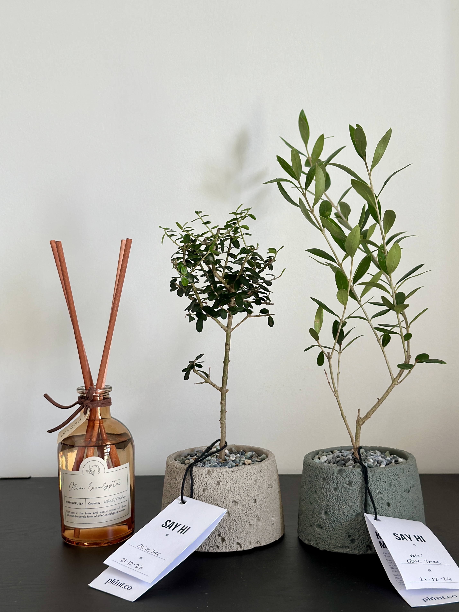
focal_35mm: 48
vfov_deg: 39.7
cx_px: 230
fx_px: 849
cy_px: 306
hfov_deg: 30.3
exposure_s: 1/60
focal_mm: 6.86
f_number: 1.78
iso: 125
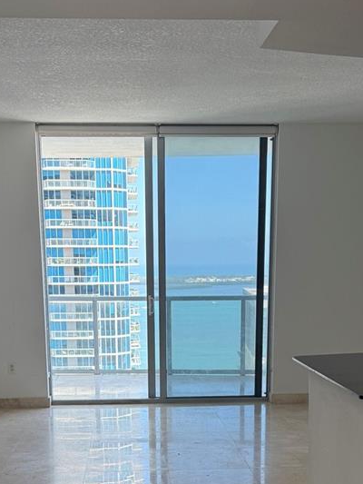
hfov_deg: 27.0
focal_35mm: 54
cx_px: 163
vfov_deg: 34.1
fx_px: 755
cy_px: 410
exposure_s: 1/438
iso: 100
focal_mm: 6.76
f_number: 1.78
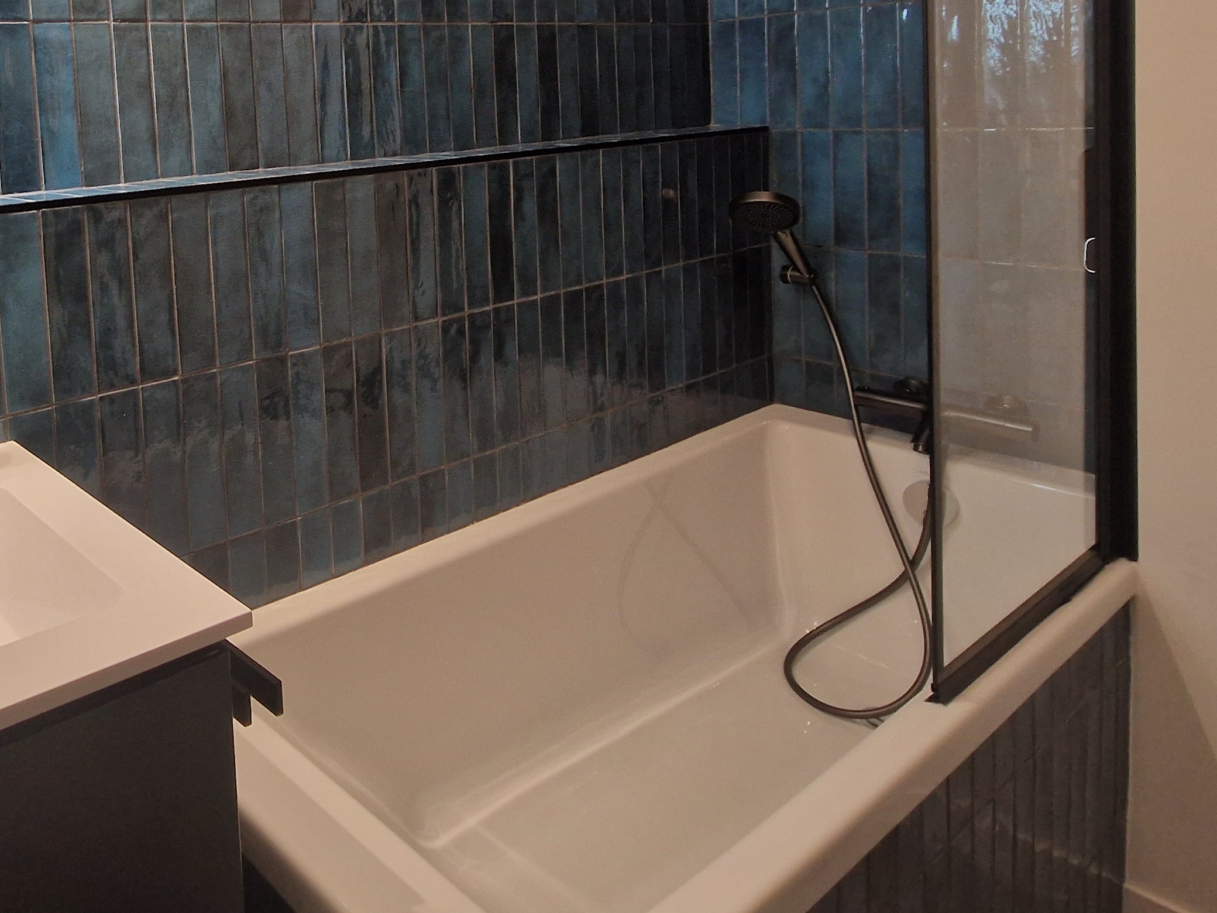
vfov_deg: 50.9
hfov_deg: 62.3
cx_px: 208
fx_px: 879
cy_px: 159
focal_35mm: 25
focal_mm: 2.2
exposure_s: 1/50
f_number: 2.2
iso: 125
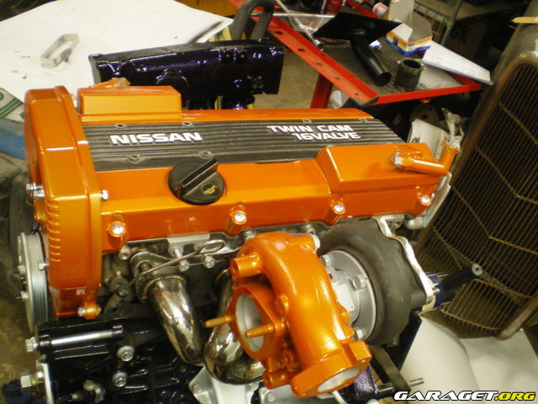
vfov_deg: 37.7
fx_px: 591
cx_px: 269
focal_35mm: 38
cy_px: 202
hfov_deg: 49.0
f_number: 3.1
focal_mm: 6.3
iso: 250
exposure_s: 1/30
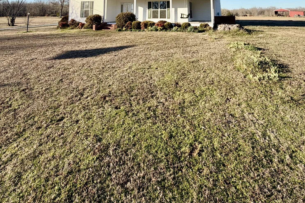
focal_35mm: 20
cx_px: 151
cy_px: -2
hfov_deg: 84.0
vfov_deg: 49.7
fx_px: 169
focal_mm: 2.22
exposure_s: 1/770
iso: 40
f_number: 2.2
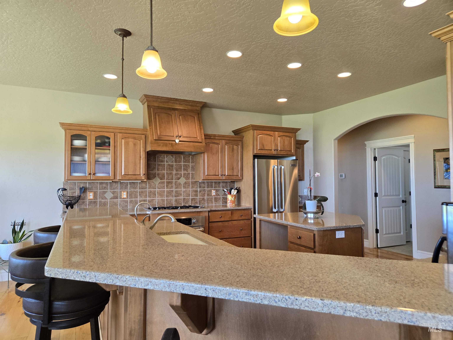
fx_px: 301
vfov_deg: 58.9
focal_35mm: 23
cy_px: 170
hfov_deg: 73.9
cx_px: 226
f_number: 1.8
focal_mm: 5.4
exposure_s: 1/120
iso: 125
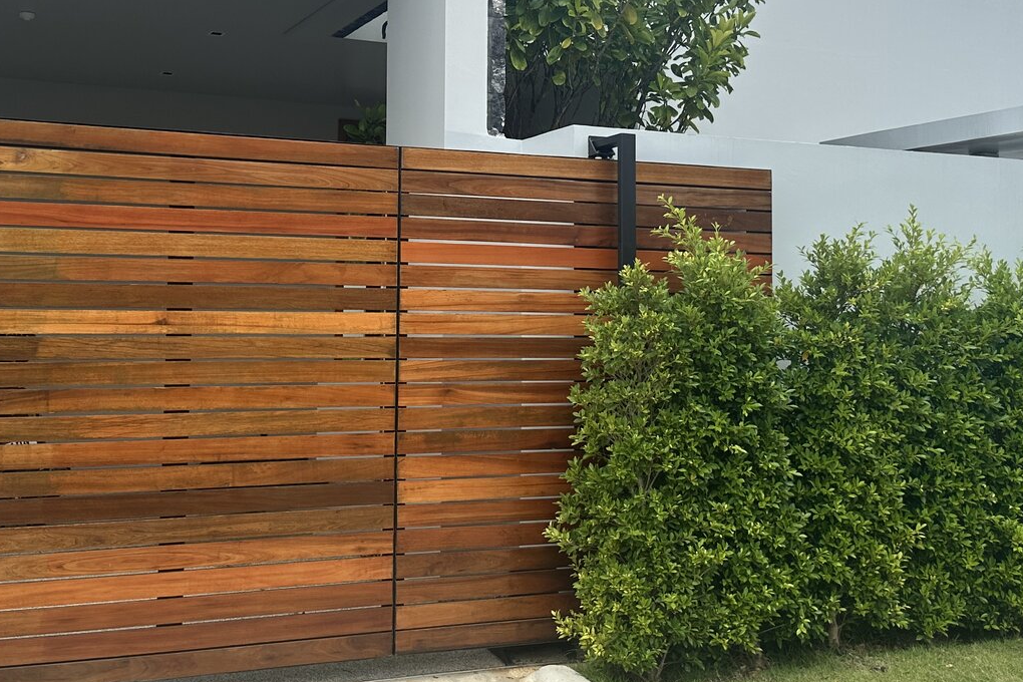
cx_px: 454
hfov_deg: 41.9
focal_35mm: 47
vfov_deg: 28.4
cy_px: 222
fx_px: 1335
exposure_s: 1/2591
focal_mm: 6.86
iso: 80
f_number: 1.78
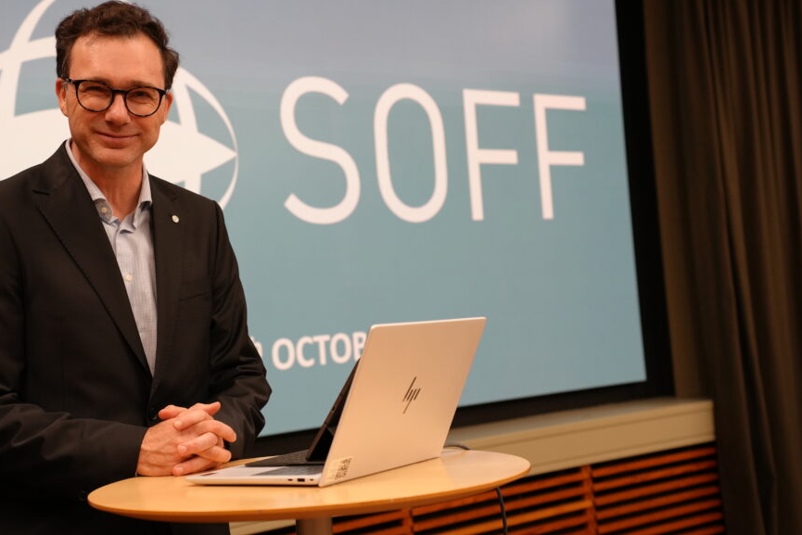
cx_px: 343
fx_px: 1292
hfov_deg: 34.4
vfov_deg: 23.4
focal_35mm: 58
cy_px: 236
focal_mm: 49
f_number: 4
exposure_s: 1/160
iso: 1600
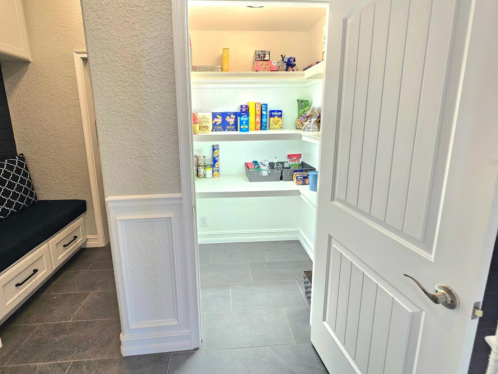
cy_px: 161
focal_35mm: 15
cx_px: 236
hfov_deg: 98.1
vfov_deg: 81.3
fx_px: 216
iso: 80
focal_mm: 2.2
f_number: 2.2
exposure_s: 1/60.2
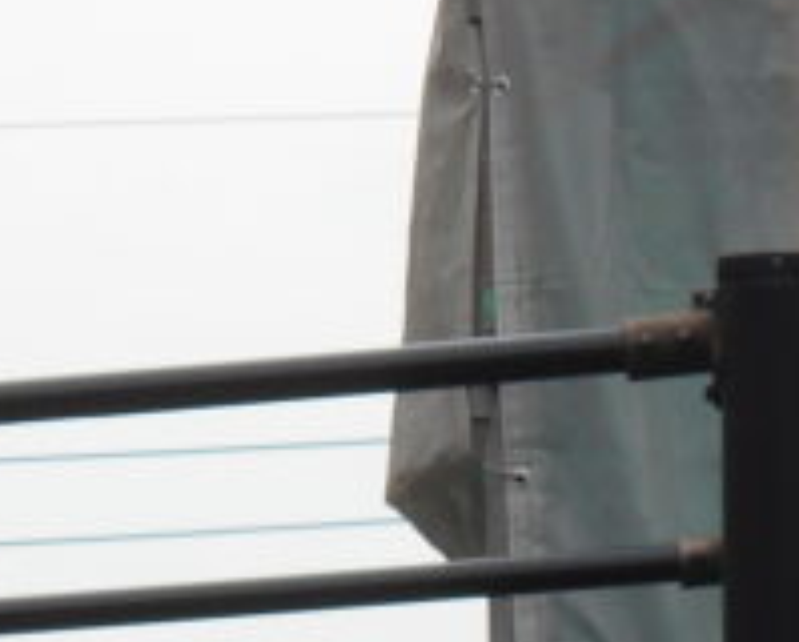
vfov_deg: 3.6
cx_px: 642
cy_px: 610
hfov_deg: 4.5
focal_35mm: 431
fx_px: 10212
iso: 80
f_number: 6.3
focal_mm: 15.4
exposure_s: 1/125
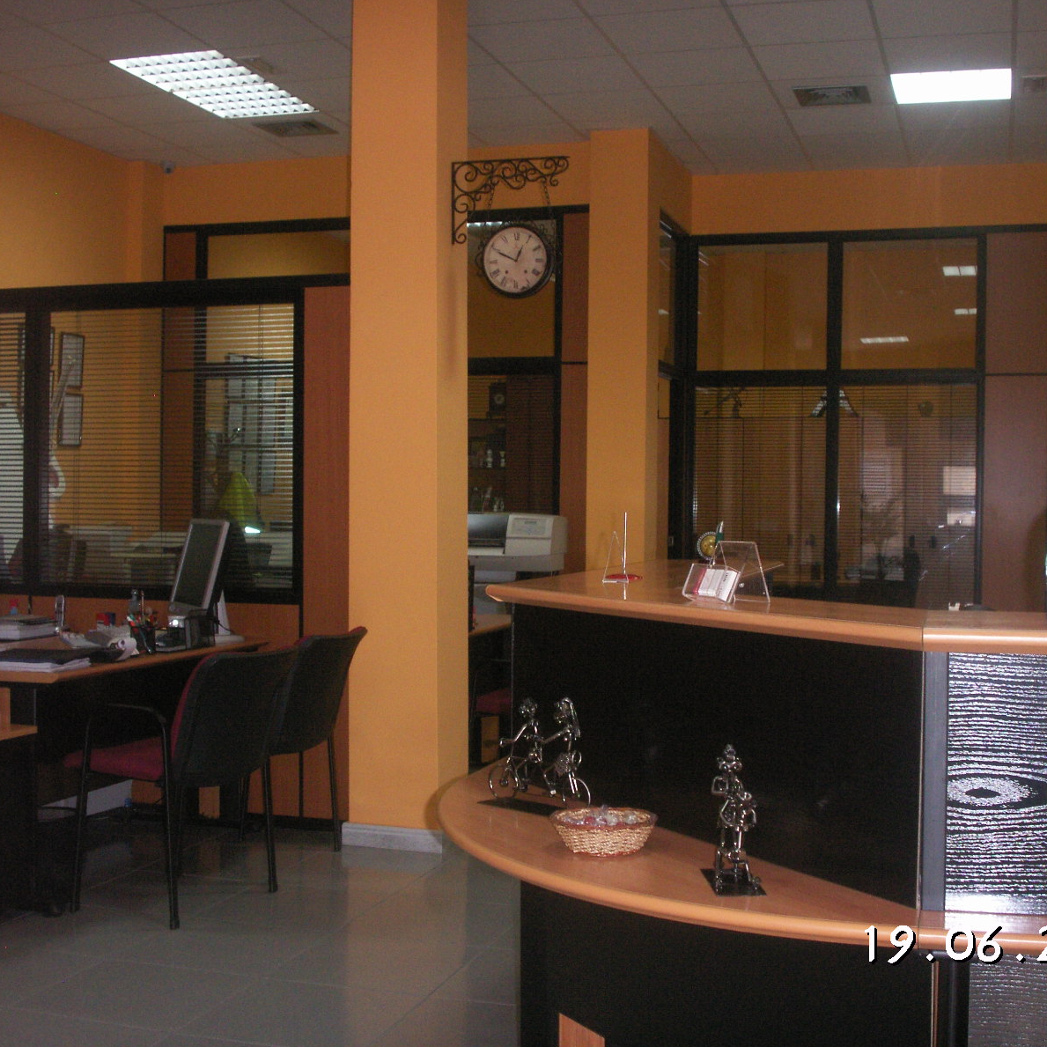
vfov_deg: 38.3
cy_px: 524
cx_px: 569
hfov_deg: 38.3
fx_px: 1506
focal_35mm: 44
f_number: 3.5
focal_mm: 7.7
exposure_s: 1/40
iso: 160
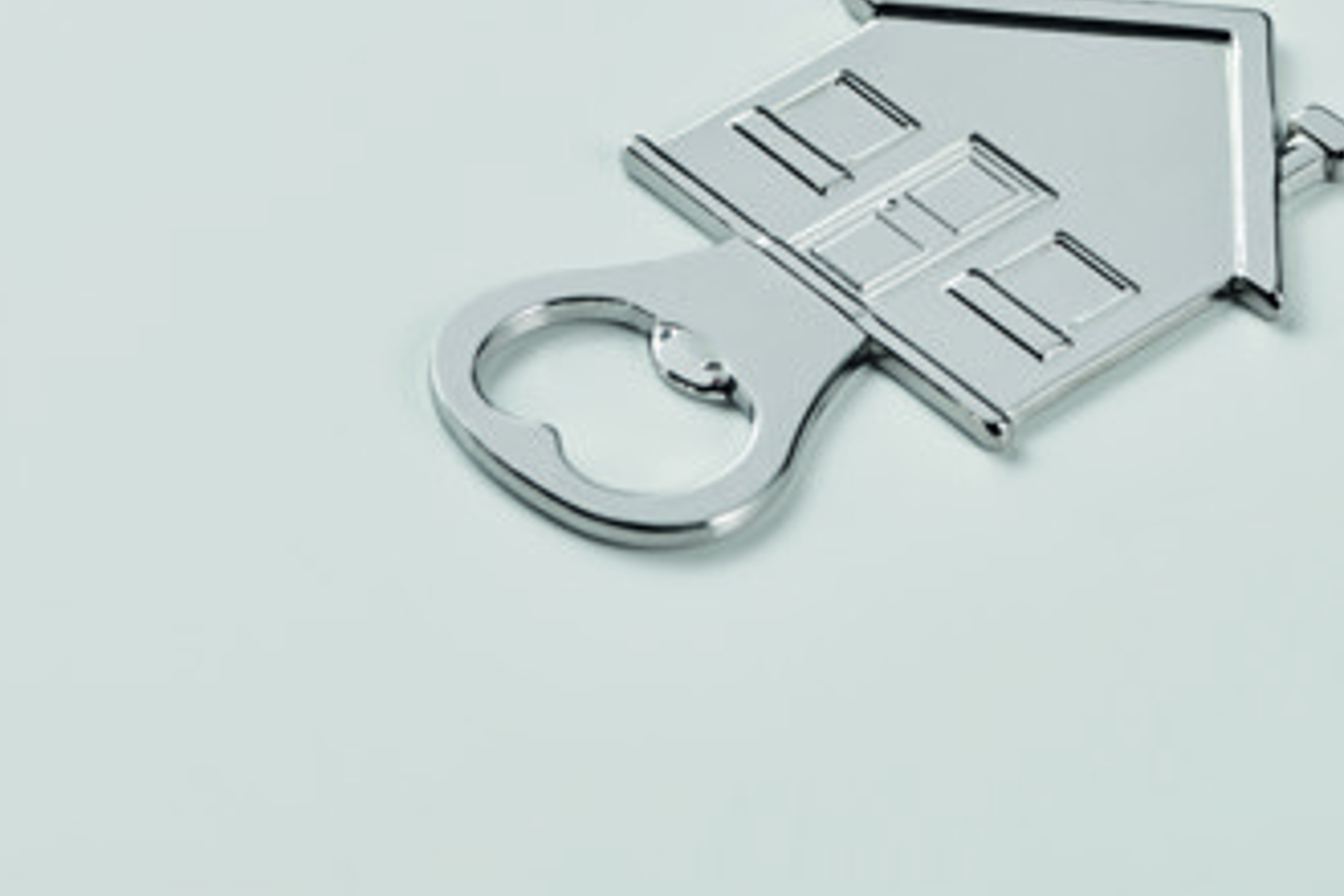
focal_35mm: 191
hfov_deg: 10.7
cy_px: 98
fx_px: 7130
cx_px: 1067
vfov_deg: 7.2
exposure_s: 1/125
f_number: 14
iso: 100
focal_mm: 105
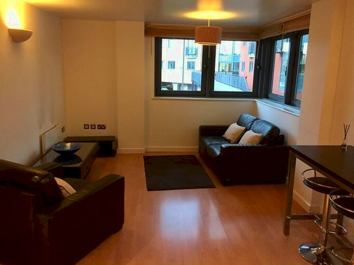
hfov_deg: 59.9
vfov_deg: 46.8
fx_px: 307
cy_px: 131
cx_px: 181
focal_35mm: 30
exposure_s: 1/25
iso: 250
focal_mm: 4.15
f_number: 2.2
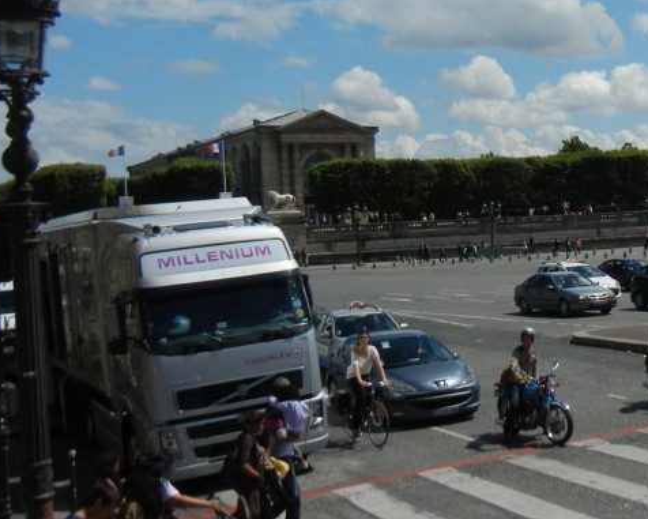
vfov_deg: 24.2
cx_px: 655
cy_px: 193
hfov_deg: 28.1
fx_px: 1208
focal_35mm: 63
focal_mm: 5.4
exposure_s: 1/904
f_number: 7
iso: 160
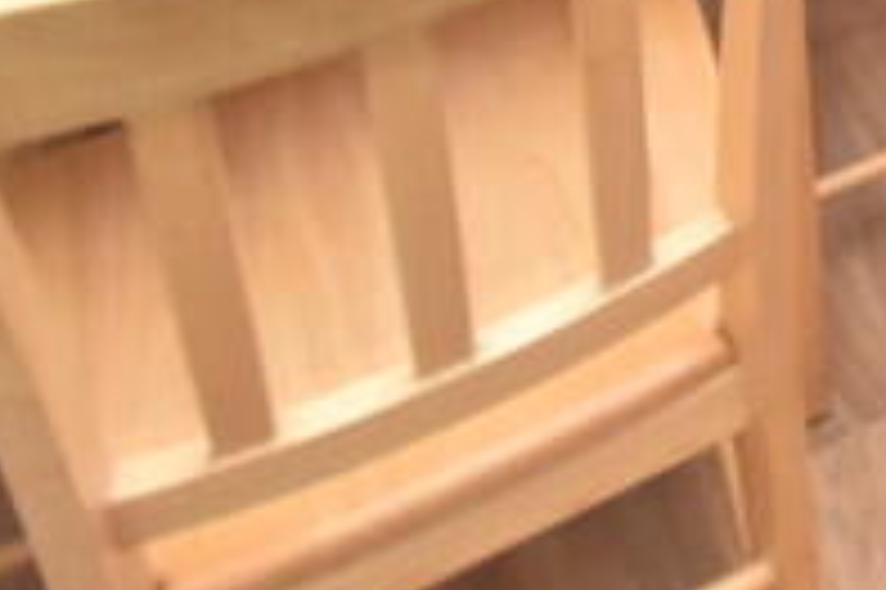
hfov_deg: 21.0
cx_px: 1417
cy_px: -871
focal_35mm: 78
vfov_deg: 12.9
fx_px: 1918
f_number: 4
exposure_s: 1/160
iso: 800
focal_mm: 10
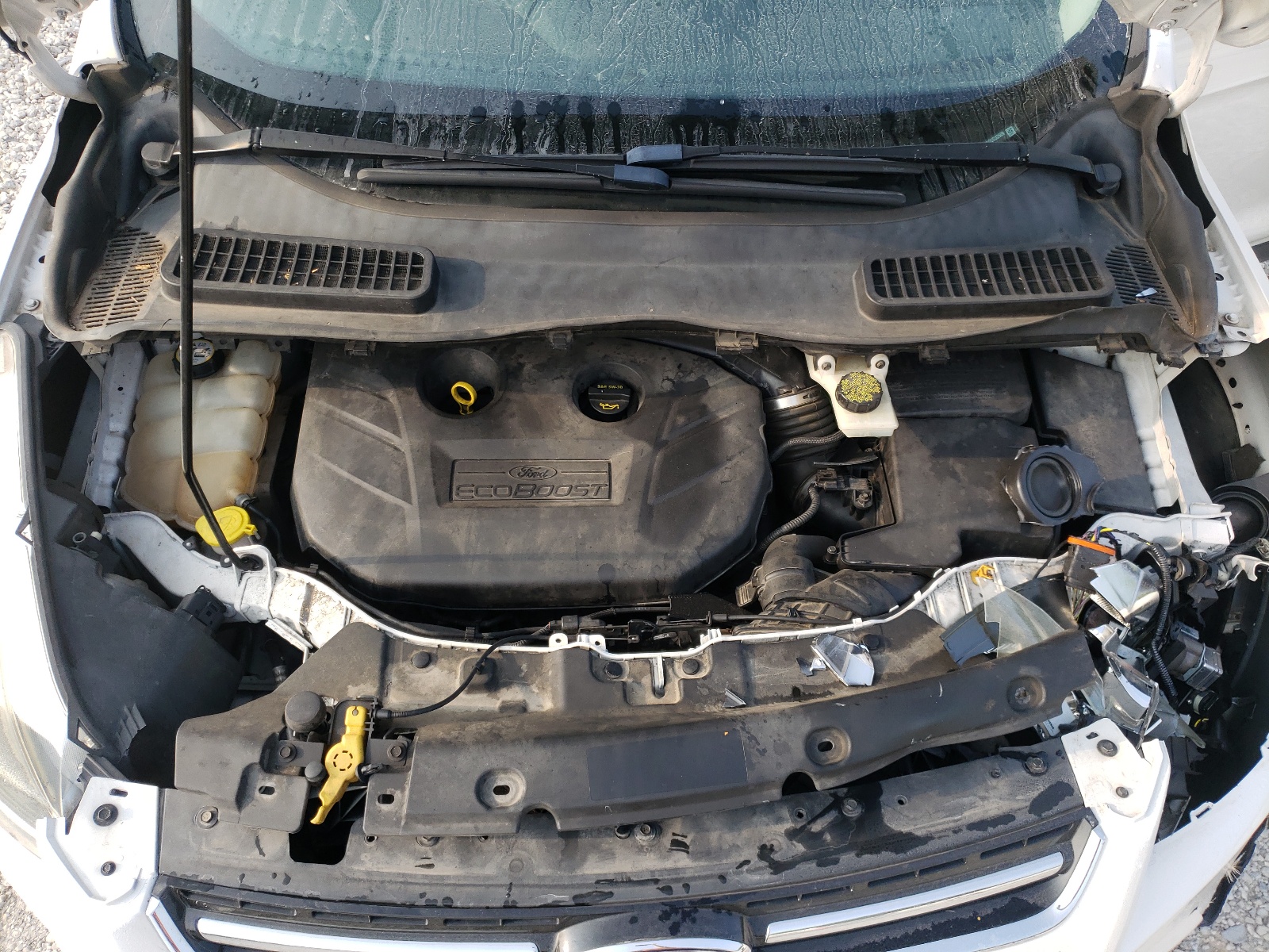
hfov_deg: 67.3
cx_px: 634
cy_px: 476
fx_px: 953
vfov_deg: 53.1
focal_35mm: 26
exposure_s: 1/588
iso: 50
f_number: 1.5
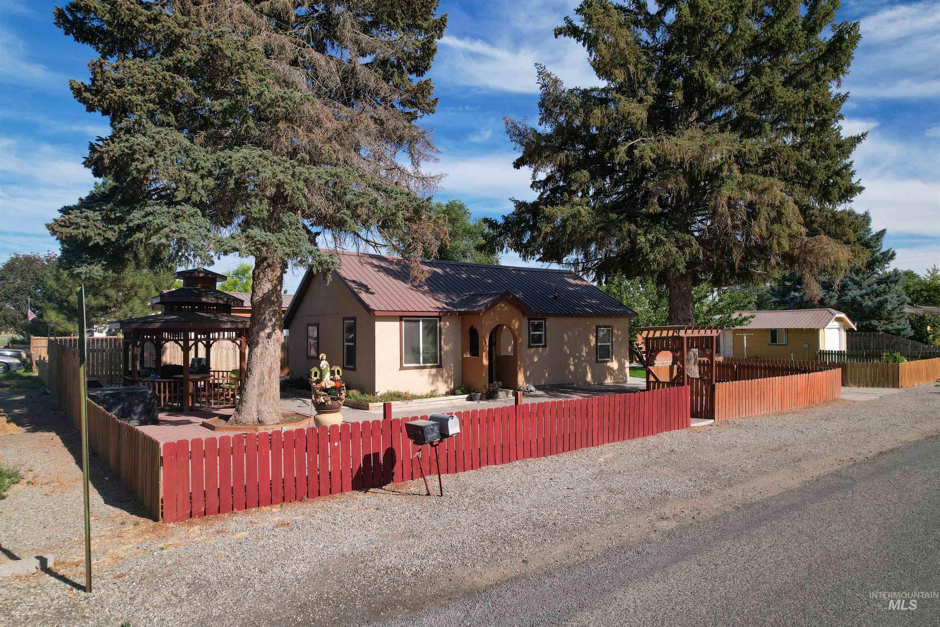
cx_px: 470
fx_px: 574
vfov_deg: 57.2
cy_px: 314
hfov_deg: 78.6
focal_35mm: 22
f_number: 2.8
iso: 100
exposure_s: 1/80
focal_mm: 8.38
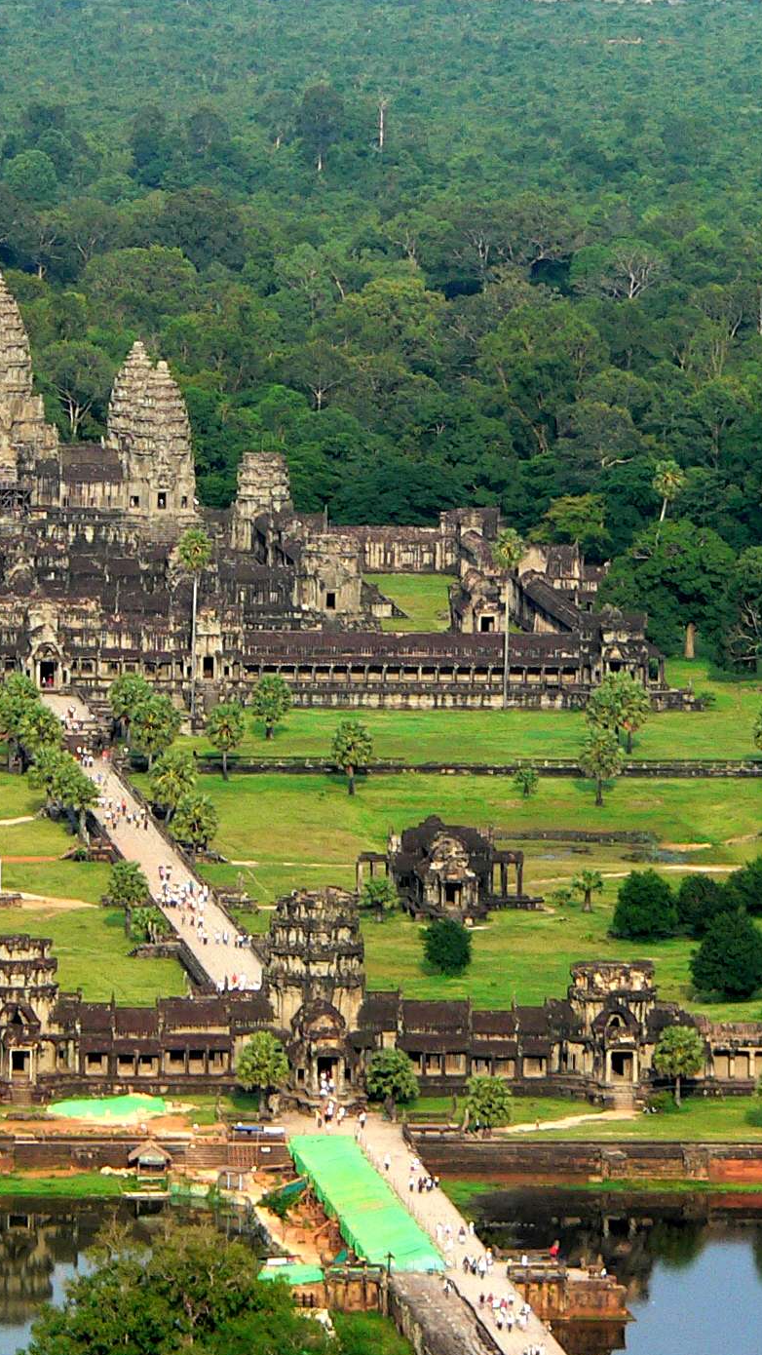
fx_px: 11601
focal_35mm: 323
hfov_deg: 3.8
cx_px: -22
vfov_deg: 6.7
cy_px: 496
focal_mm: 26.8
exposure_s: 1/250
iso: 80
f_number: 4
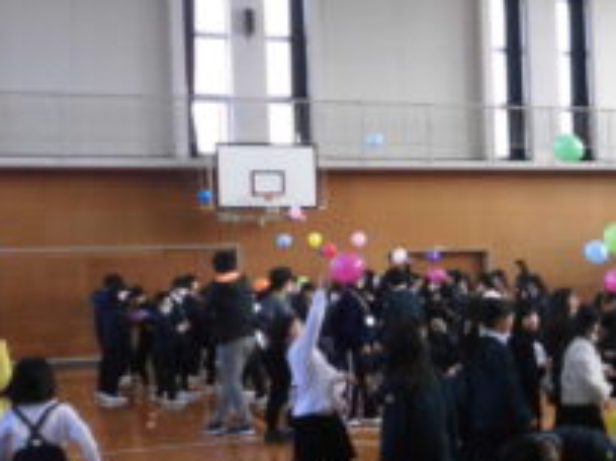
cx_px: 683
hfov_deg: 27.6
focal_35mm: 64
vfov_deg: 22.8
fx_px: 1138
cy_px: 299
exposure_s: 1/60
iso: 200
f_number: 3.2
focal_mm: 4.6
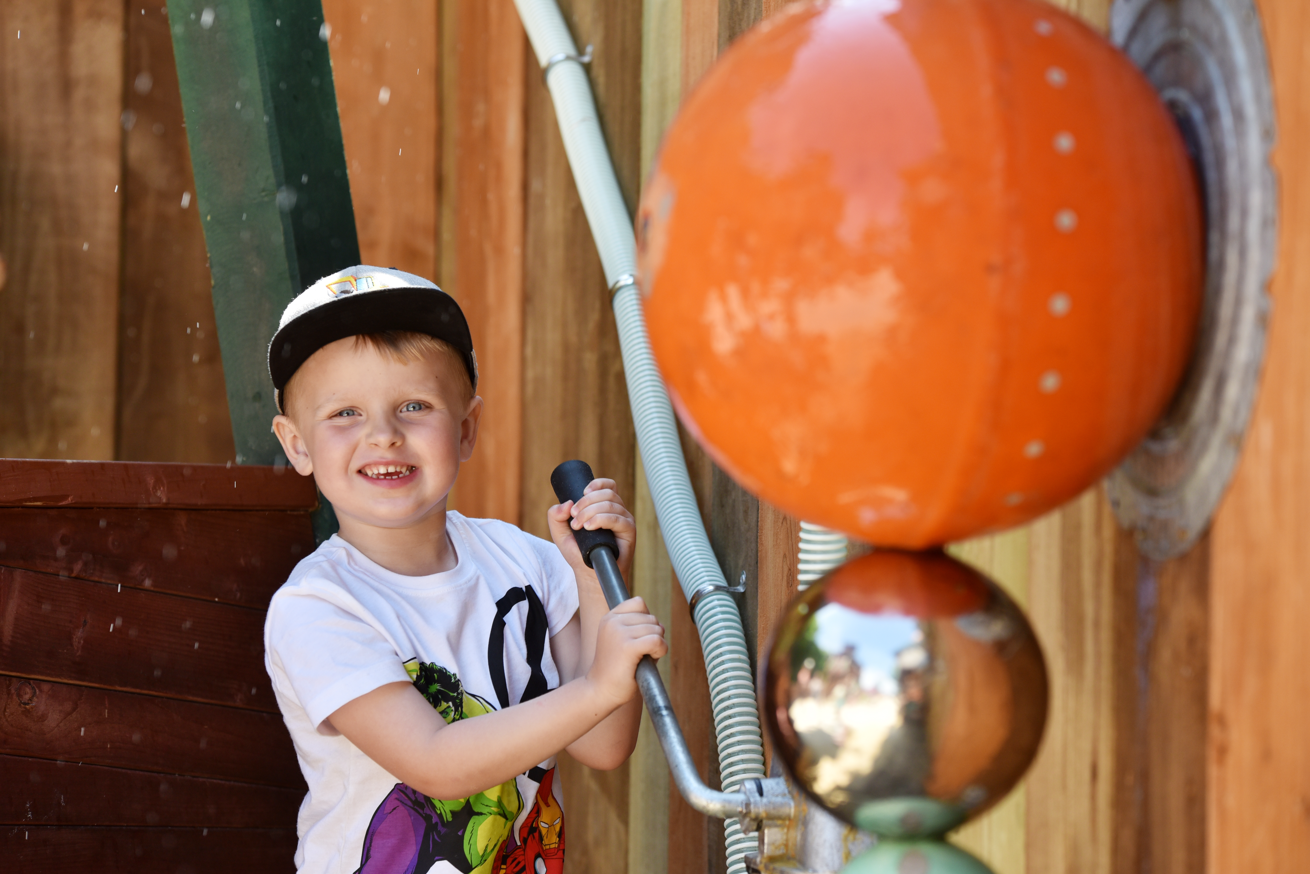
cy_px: 437
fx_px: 5096
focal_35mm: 140
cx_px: 655
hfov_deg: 14.6
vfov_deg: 9.8
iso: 400
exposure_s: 1/500
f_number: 5
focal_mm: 140
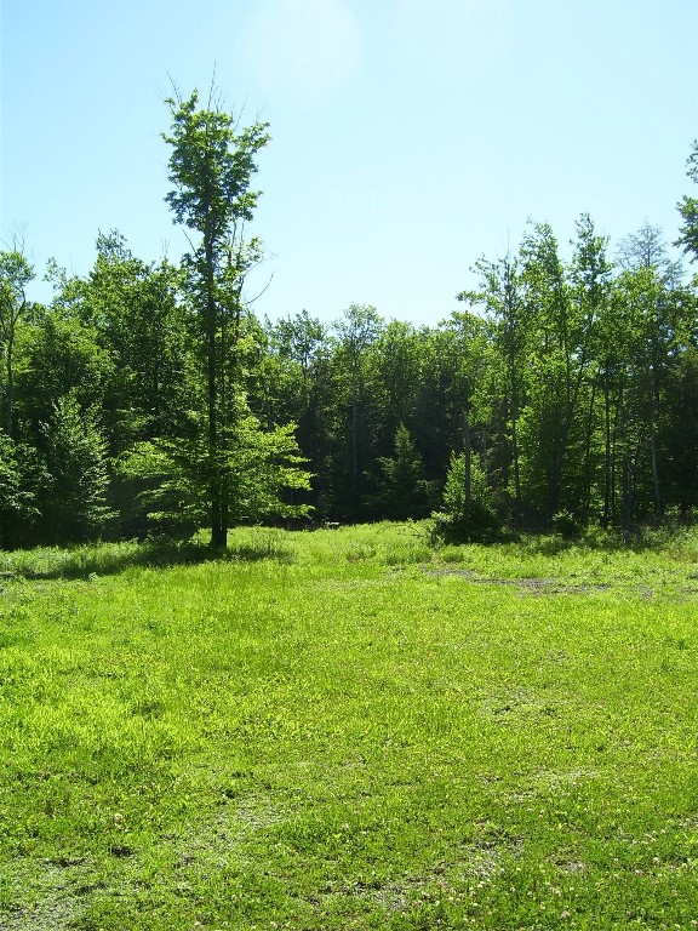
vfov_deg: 54.0
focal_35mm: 34
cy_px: 466
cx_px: 349
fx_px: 914
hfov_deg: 41.8
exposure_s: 1/350
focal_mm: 5.6
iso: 80
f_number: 4.8
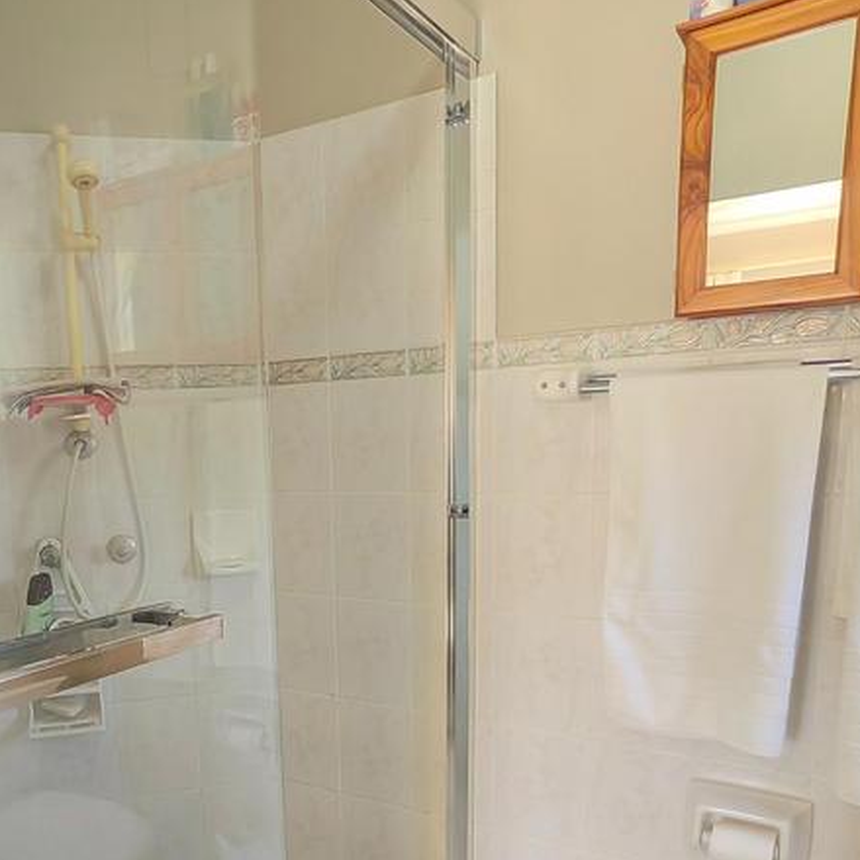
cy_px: 576
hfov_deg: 54.8
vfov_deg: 54.5
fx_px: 815
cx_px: 310
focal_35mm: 29
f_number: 2.2
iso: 160
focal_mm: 1.68
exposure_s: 1/50
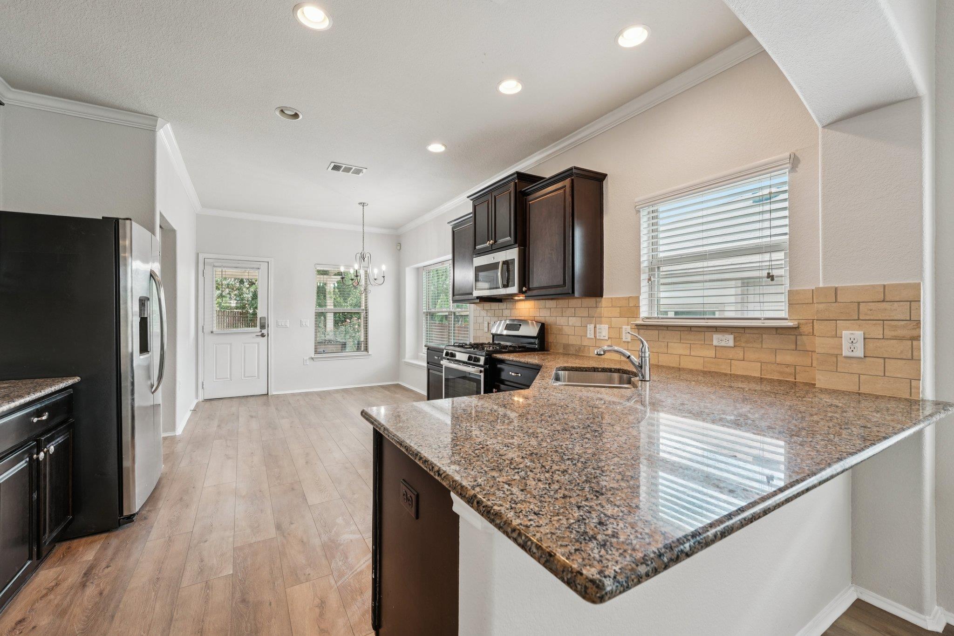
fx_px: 392
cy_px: 318
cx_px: 477
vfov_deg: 78.1
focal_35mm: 15
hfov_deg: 101.2
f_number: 8
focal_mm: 14.8
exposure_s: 1/20
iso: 320
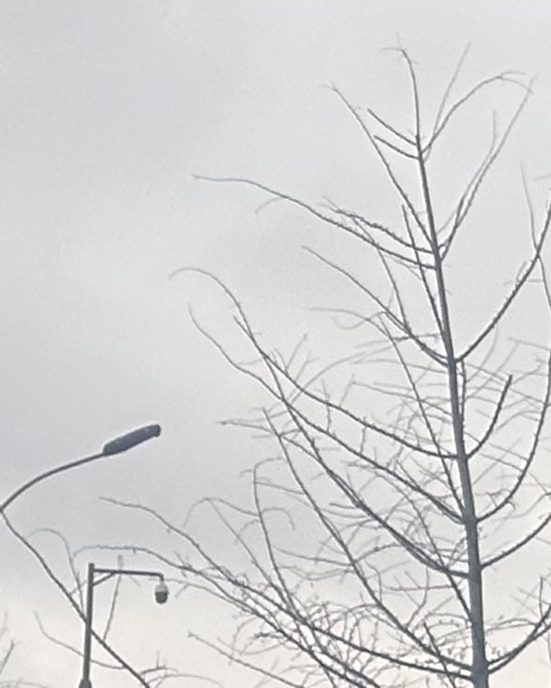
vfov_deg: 7.3
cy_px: 1305
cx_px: -935
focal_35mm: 255
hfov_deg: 5.8
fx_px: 5197
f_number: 1.78
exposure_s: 1/450
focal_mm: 6.86
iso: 64
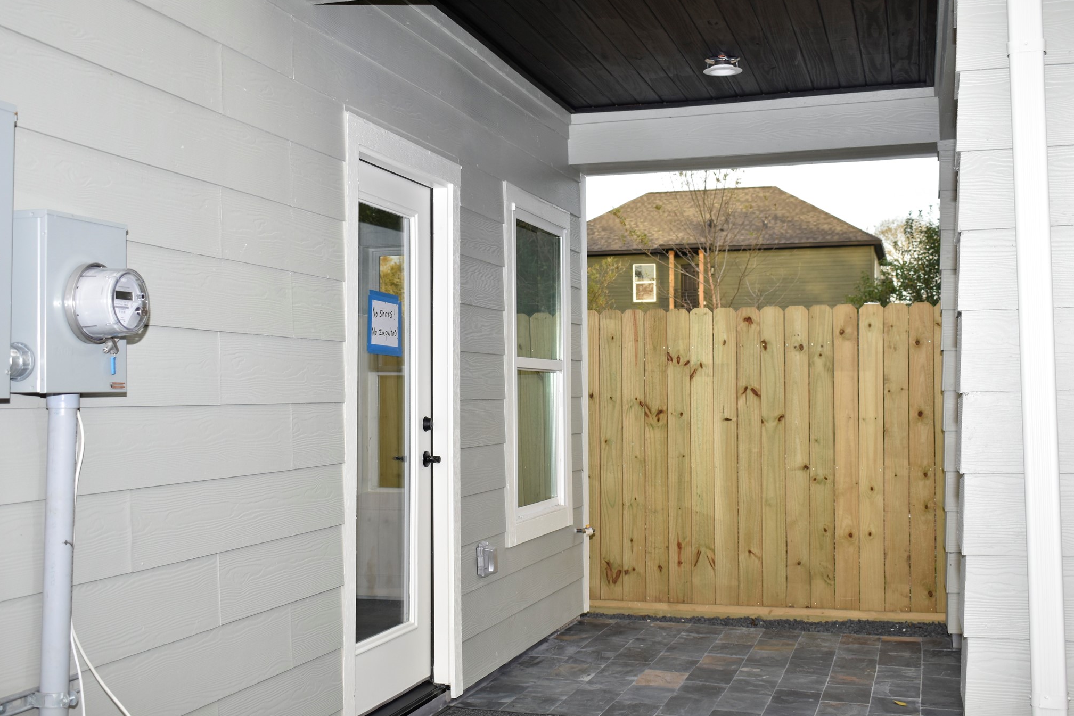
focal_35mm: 42
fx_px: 1253
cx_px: 558
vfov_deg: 31.9
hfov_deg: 46.4
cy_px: 336
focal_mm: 26
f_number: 5
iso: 280
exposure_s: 1/200
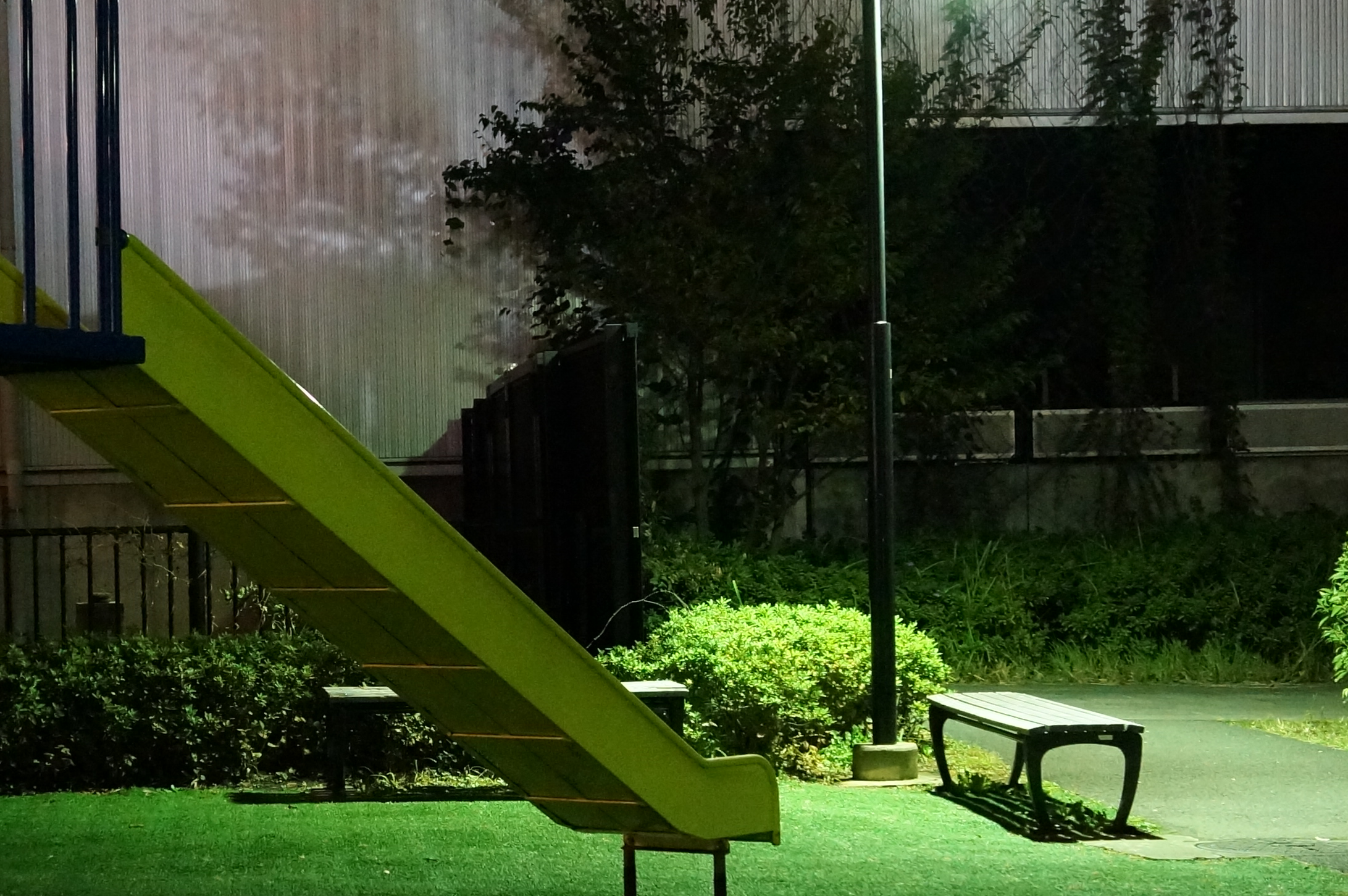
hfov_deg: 31.1
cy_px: 632
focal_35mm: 64
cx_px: 444
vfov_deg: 21.0
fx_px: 2399
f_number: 5.6
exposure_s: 1/1.25
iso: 3200
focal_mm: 19
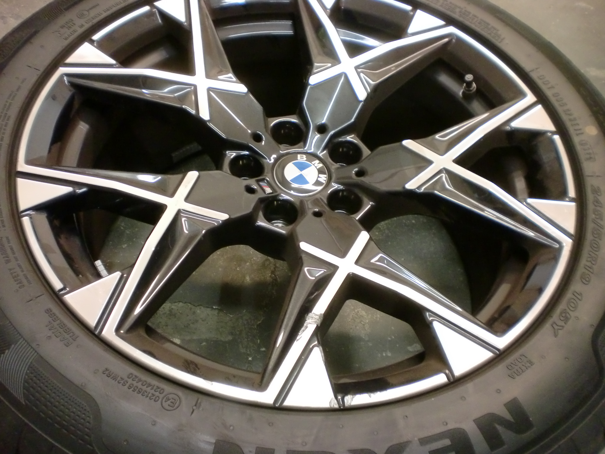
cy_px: 227
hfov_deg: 52.6
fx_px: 612
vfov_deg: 40.7
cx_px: 302
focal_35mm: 35
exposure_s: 1/20
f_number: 3.1
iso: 400
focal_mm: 6.3
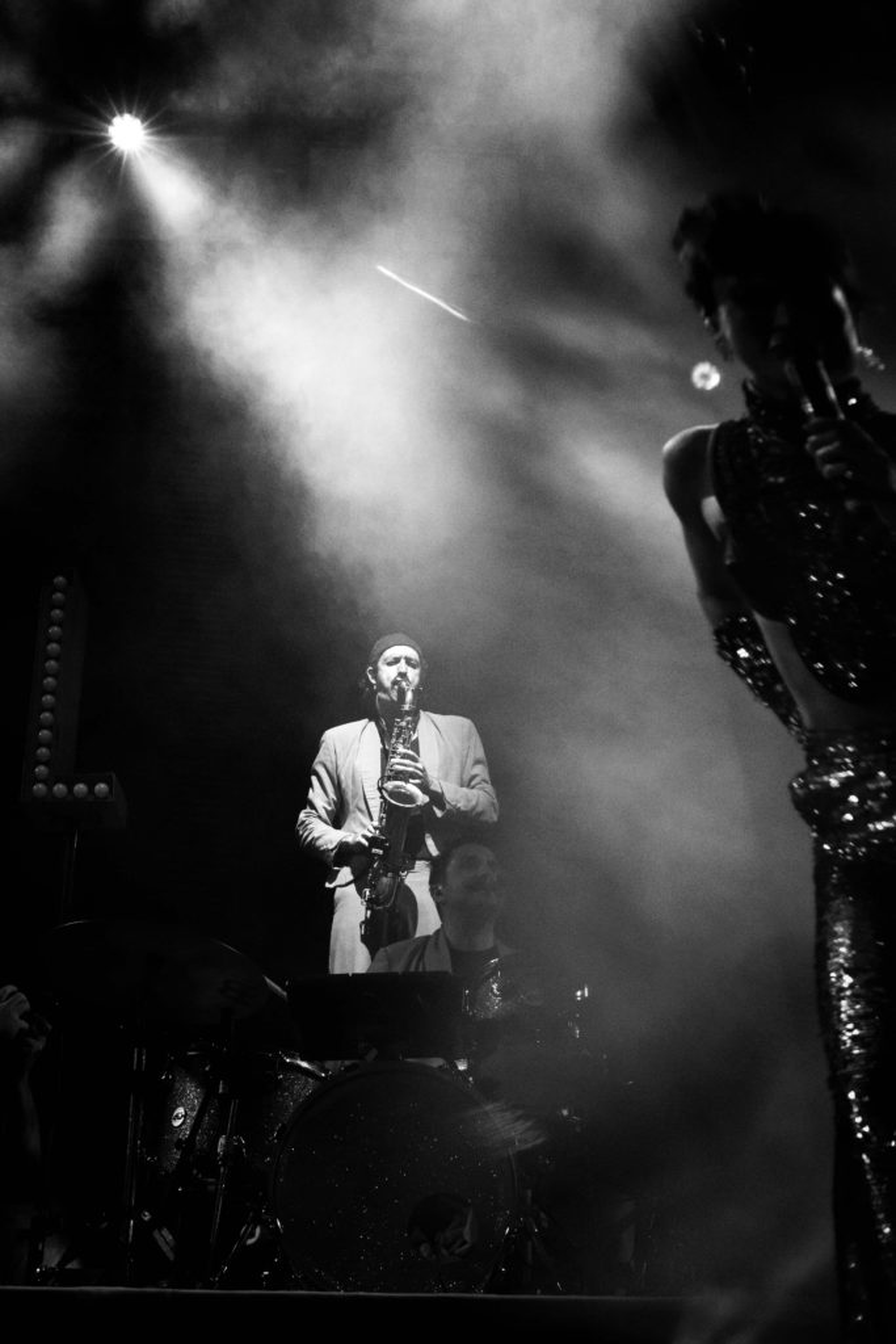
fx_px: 1941
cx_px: 448
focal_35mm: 52
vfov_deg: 38.2
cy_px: 672
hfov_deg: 26.0
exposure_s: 1/250
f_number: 5
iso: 1000
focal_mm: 35
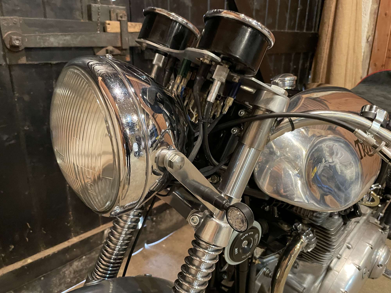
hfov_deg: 67.3
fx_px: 294
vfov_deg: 53.1
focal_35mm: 26
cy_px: 146
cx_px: 196
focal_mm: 4.2
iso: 500
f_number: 1.6
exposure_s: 1/25
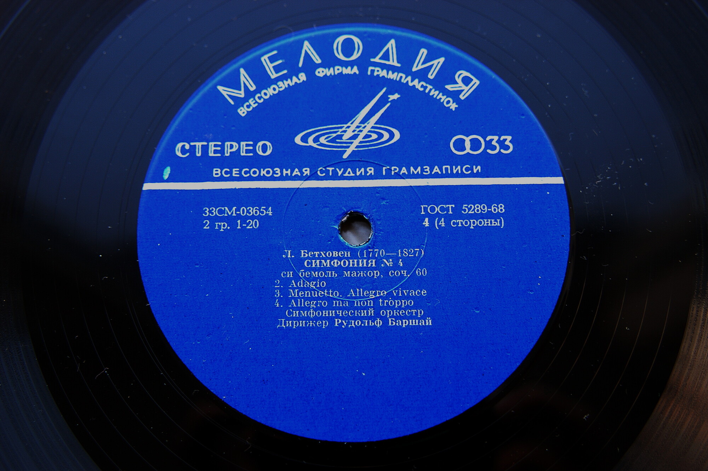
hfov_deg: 37.9
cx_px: 354
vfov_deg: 25.7
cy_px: 236
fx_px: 1032
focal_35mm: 52
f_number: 3.5
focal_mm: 35
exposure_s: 1/50
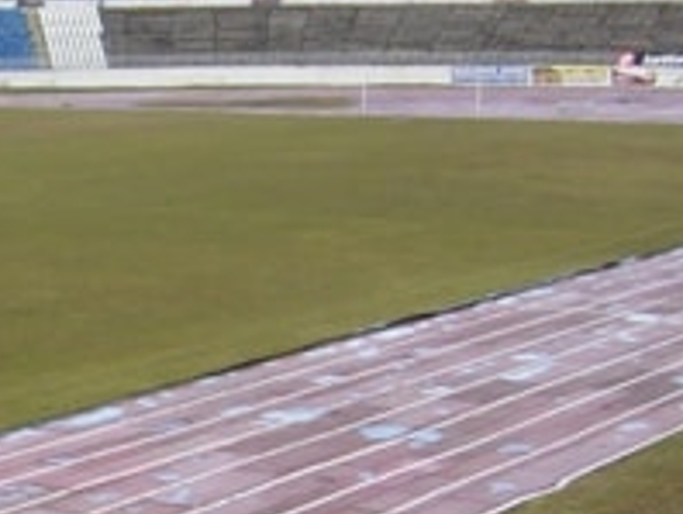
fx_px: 2094
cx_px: -14
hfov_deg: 18.0
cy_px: 404
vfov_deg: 13.9
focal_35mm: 106
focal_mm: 5.8
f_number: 2.8
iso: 80
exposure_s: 1/100
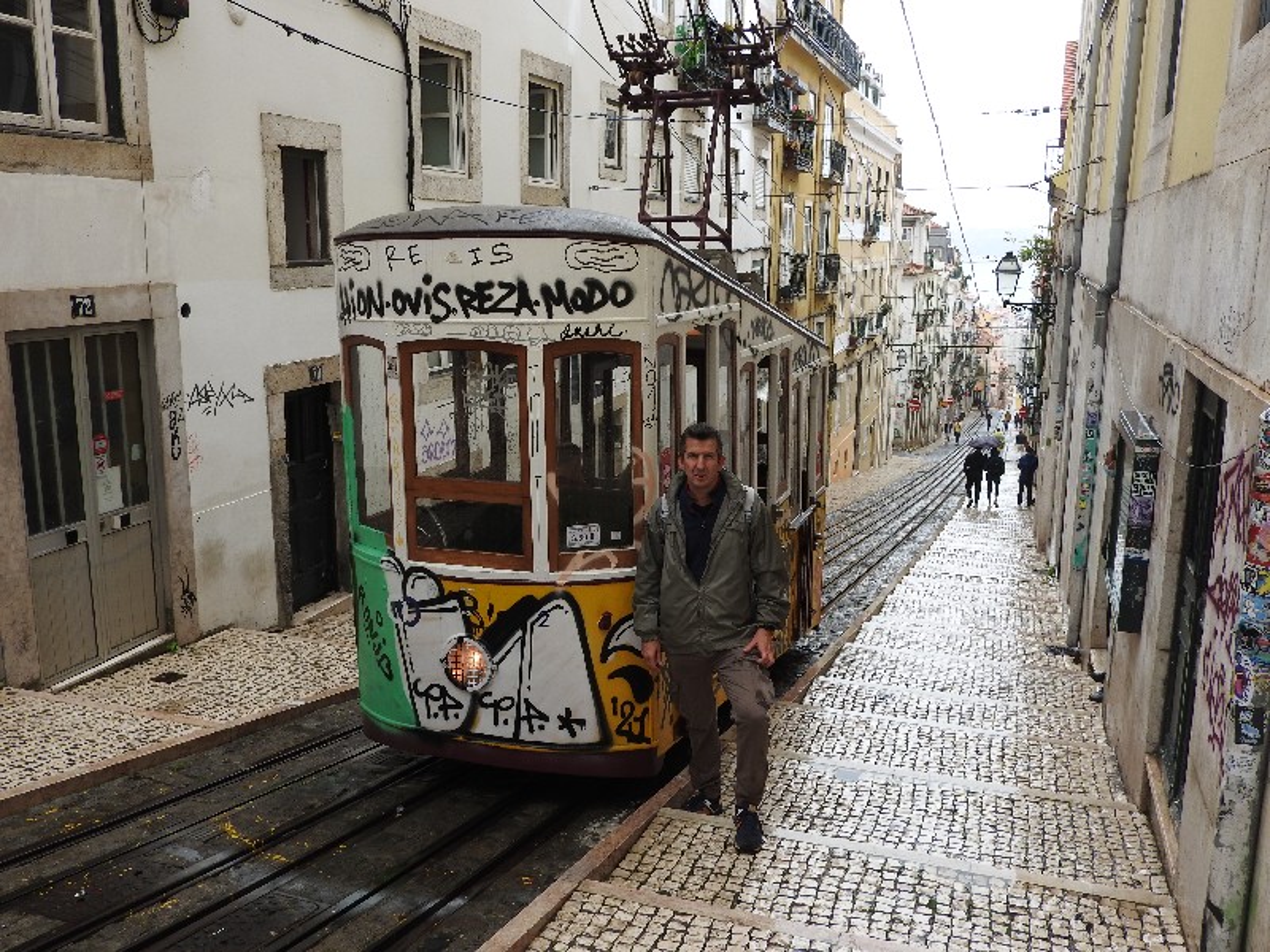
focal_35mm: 30
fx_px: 1101
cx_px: 635
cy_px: 476
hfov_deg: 60.0
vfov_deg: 46.8
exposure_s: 1/125
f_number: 3.5
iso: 100
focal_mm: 5.4
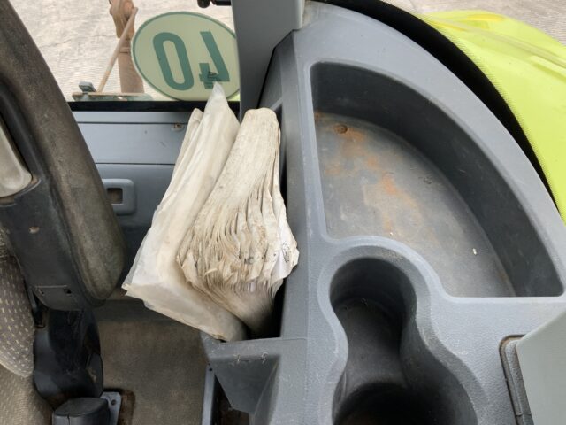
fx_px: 474
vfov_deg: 48.2
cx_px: 283
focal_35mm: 29
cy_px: 212
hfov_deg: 61.7
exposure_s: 1/122
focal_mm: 3
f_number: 1.8
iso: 40
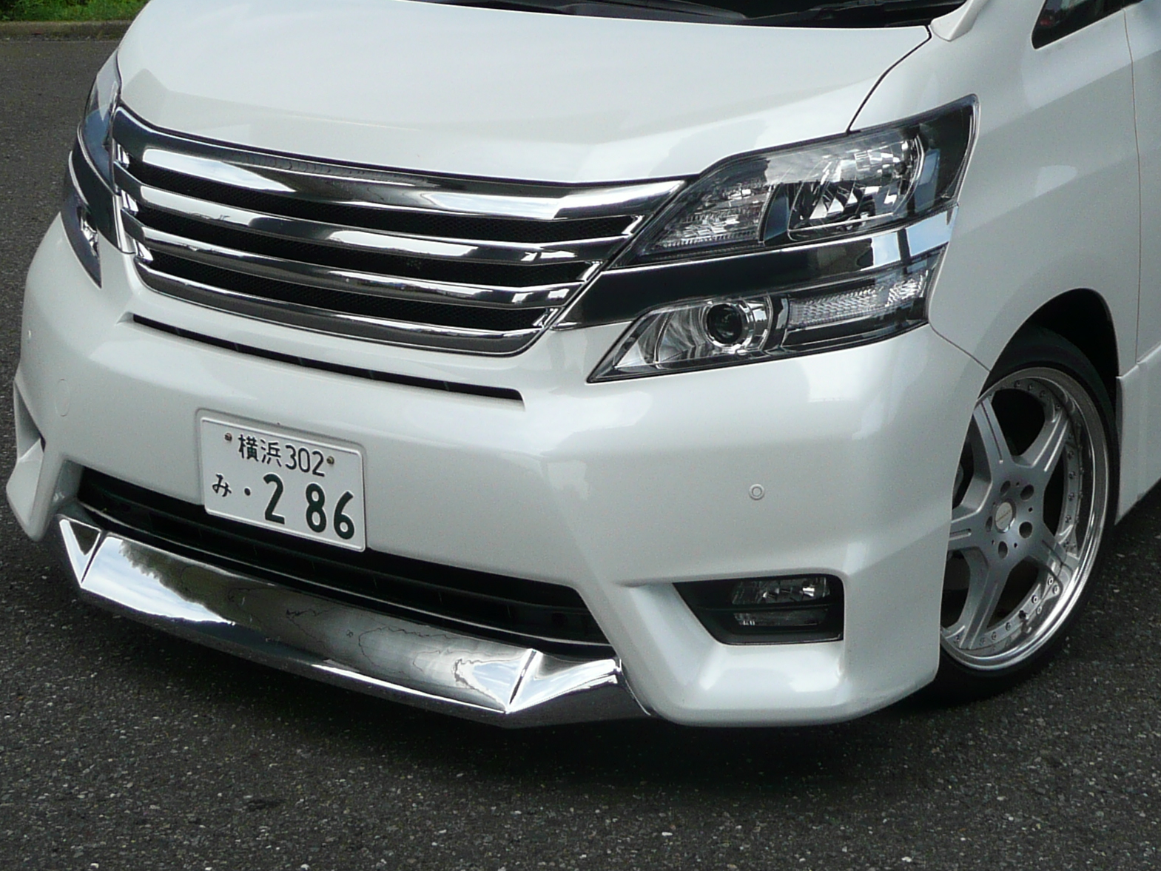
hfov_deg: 31.2
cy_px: 310
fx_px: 2080
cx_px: 650
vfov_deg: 23.6
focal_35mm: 62
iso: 100
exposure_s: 1/800
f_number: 3.5
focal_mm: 5.2
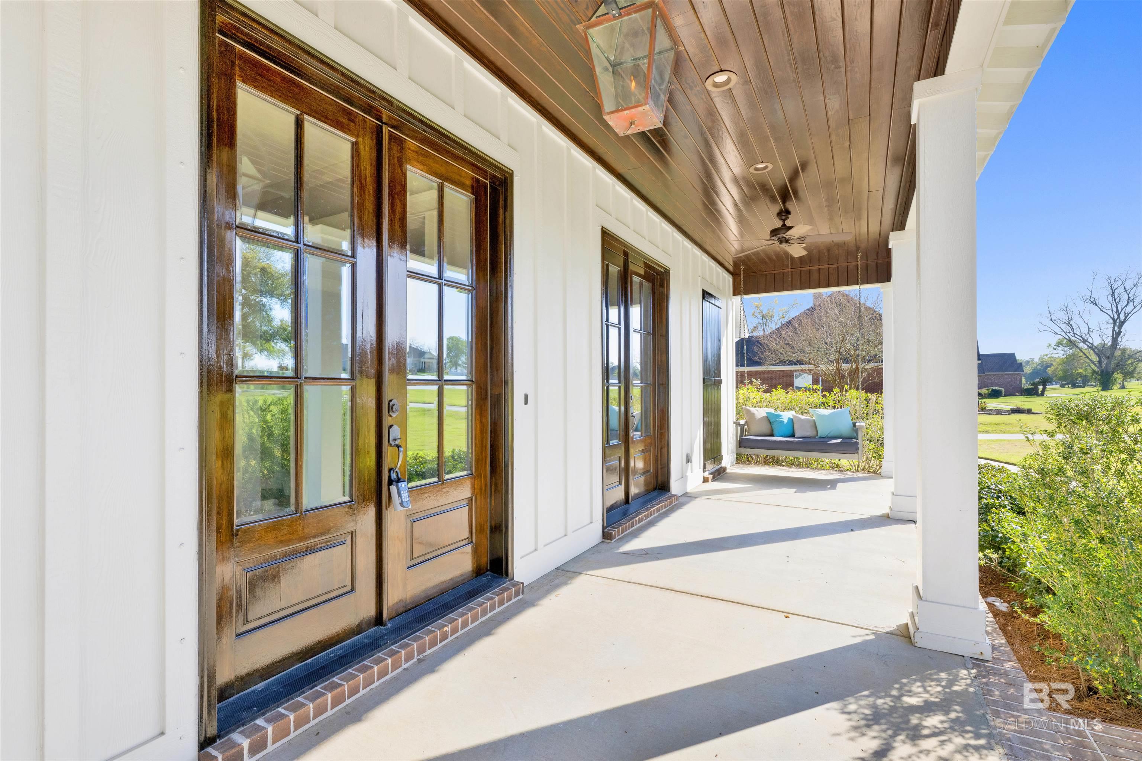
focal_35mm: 16
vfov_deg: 72.1
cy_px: 380
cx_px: 571
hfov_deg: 95.0
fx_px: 523
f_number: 11
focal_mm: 16.5
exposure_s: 1/200
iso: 400
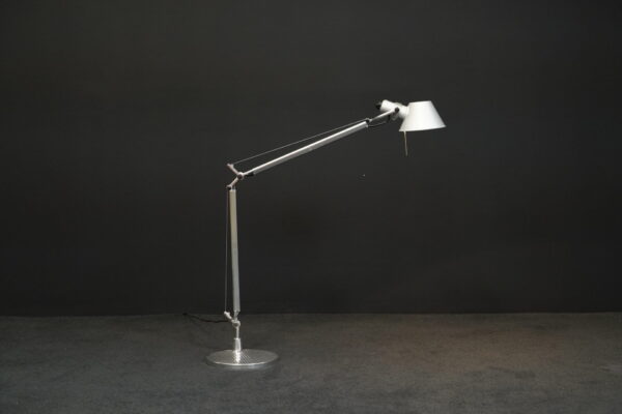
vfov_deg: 23.8
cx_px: 311
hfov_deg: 35.1
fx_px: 985
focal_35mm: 57
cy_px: 207
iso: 5000
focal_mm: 57
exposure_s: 1/125
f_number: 7.1
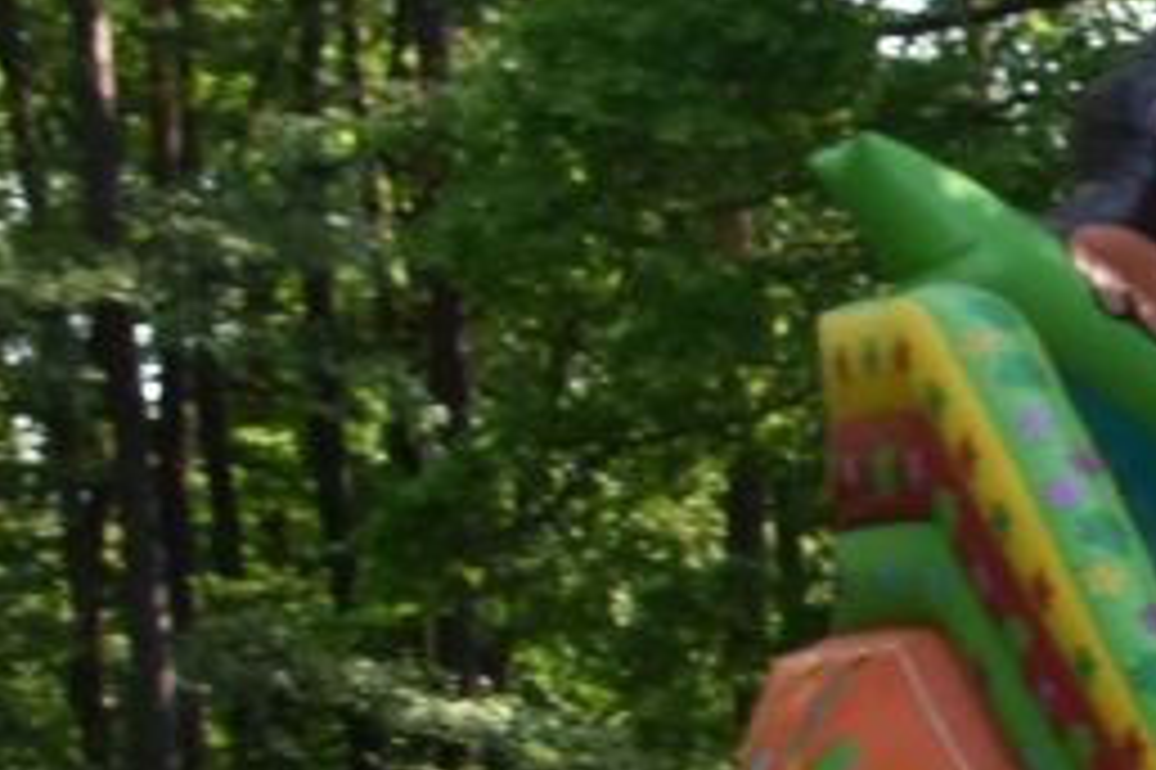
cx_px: 2982
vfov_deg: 7.8
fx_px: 5391
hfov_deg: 10.2
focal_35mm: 168
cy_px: 1565
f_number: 8
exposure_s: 1/400
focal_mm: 18
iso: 800
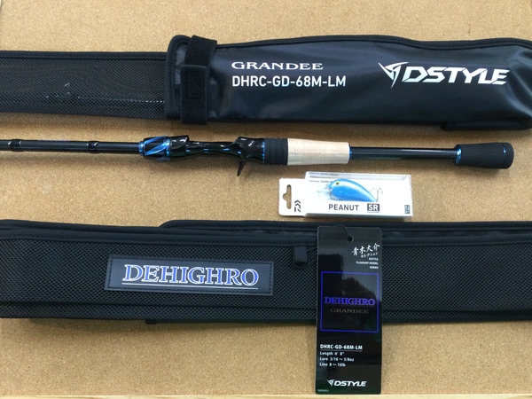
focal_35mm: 31
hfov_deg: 58.4
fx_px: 476
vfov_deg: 45.4
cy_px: 200
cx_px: 266
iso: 125
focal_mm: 3.3
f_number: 2.4
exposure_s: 1/30
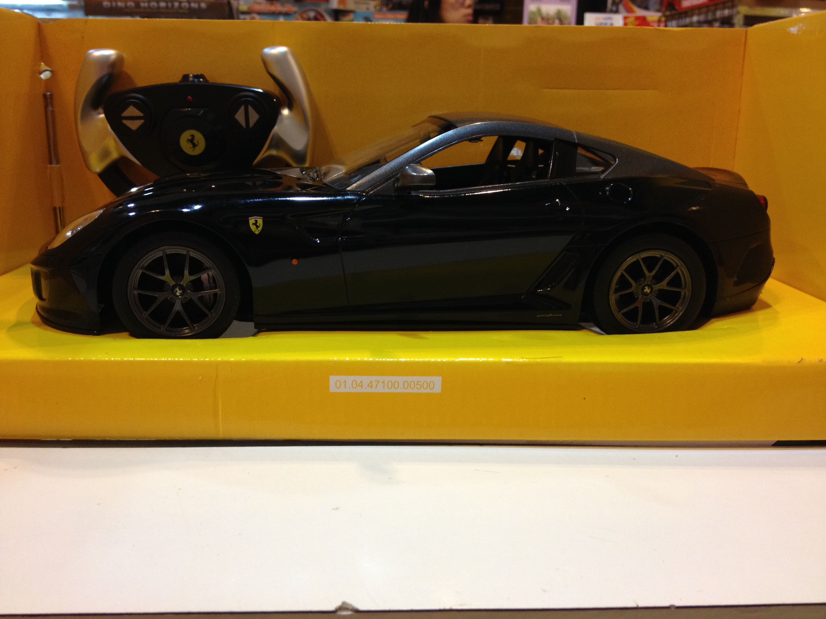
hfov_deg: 52.6
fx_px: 835
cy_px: 310
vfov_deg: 40.7
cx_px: 413
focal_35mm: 35
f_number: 2.4
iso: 125
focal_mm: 4.28
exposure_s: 1/20
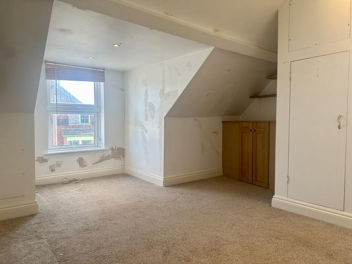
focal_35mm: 24
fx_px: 244
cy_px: 132
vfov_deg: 56.8
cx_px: 176
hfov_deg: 71.6
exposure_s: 1/163
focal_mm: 6.86
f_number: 1.78
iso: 80
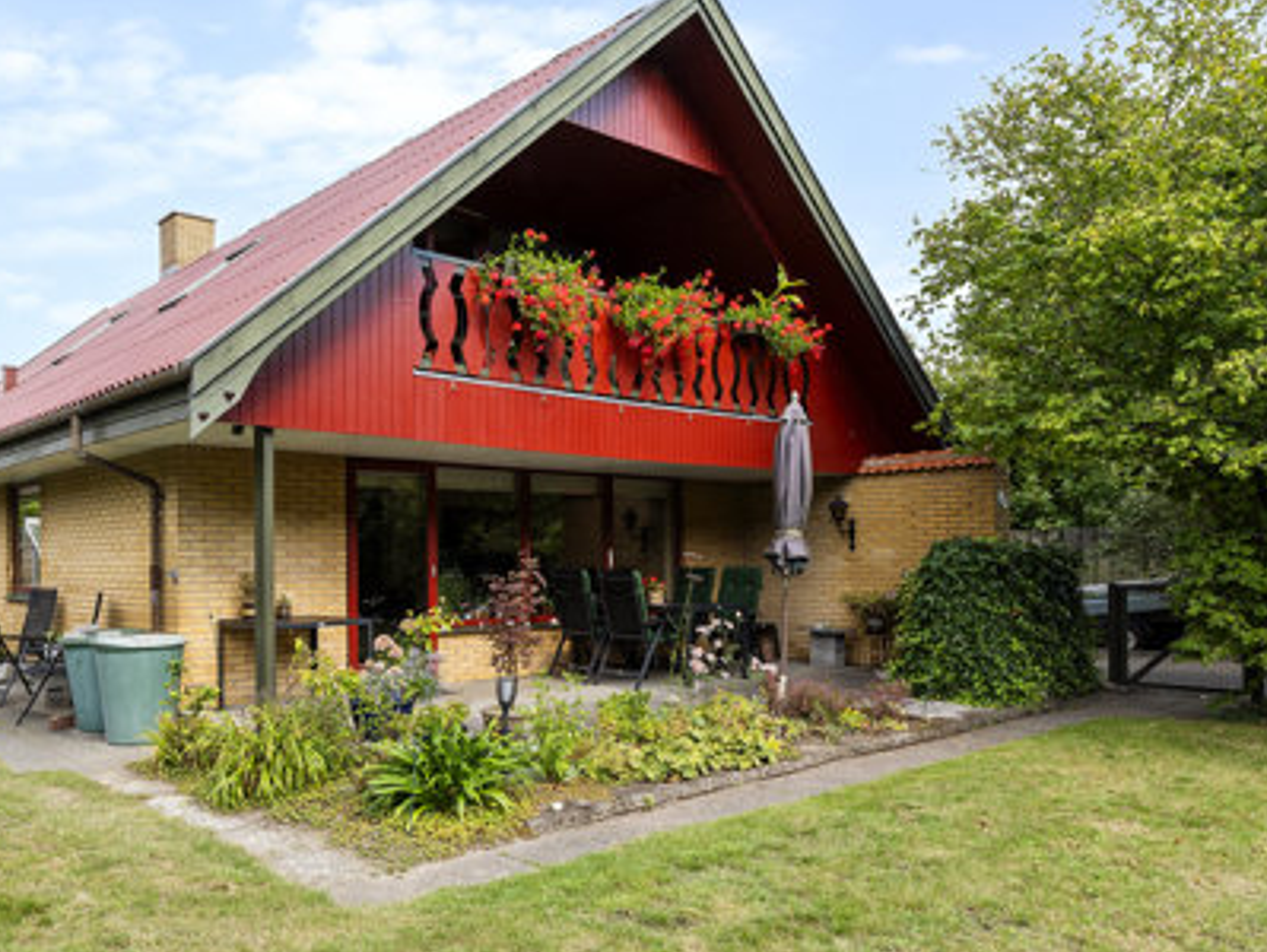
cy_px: 578
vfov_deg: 50.9
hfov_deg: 63.9
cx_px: 451
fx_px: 992
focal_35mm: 27
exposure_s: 1/160
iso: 200
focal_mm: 12.5
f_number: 9
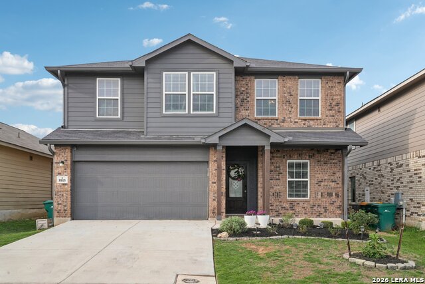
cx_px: 212
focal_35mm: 29
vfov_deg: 45.0
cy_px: 142
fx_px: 342
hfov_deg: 63.6
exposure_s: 1/200
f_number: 9.5
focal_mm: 29
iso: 200
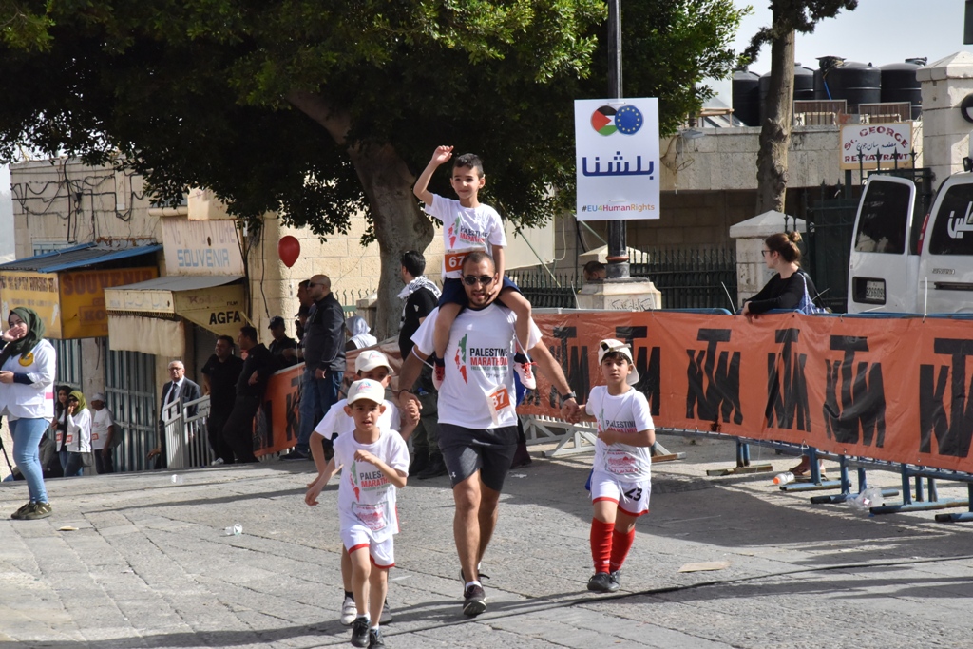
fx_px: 3244
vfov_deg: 11.4
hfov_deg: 17.1
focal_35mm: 120
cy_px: 324
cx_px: 486
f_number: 18
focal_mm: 120
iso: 2500
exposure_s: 1/1250
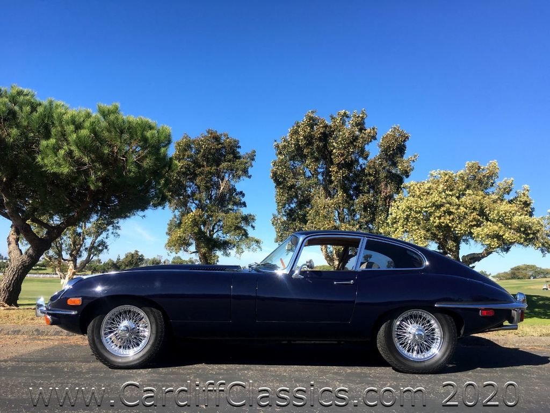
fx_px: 461
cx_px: 275
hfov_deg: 61.7
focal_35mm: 29
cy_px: 206
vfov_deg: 48.2
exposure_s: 1/962
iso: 25
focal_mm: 4.15
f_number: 2.2
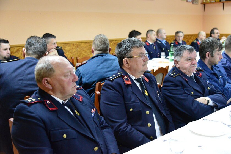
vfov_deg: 33.4
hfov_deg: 48.5
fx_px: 257
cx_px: 116
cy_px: 77
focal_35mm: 40
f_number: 4
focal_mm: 40
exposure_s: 1/60
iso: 6400
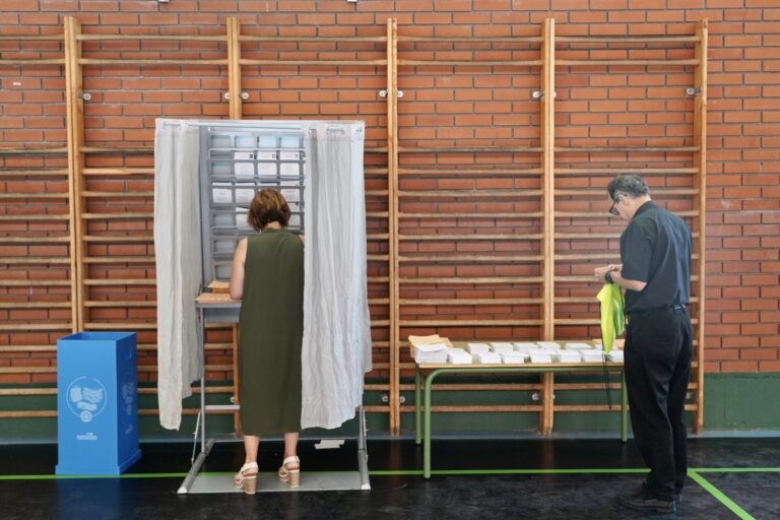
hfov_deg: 54.4
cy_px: 260
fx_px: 758
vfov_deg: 37.9
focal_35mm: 35
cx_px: 390
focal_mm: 35
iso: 3200
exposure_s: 1/320
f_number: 4
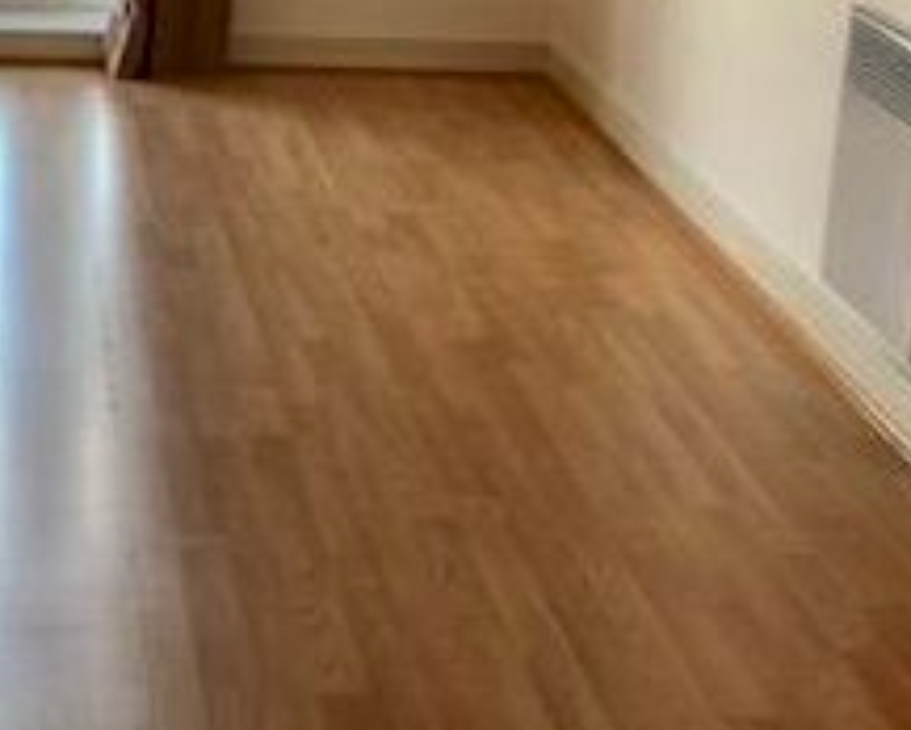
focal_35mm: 88
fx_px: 2375
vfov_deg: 17.3
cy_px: 149
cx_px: -164
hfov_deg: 20.4
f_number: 1.8
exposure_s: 1/100
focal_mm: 3.99
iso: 32
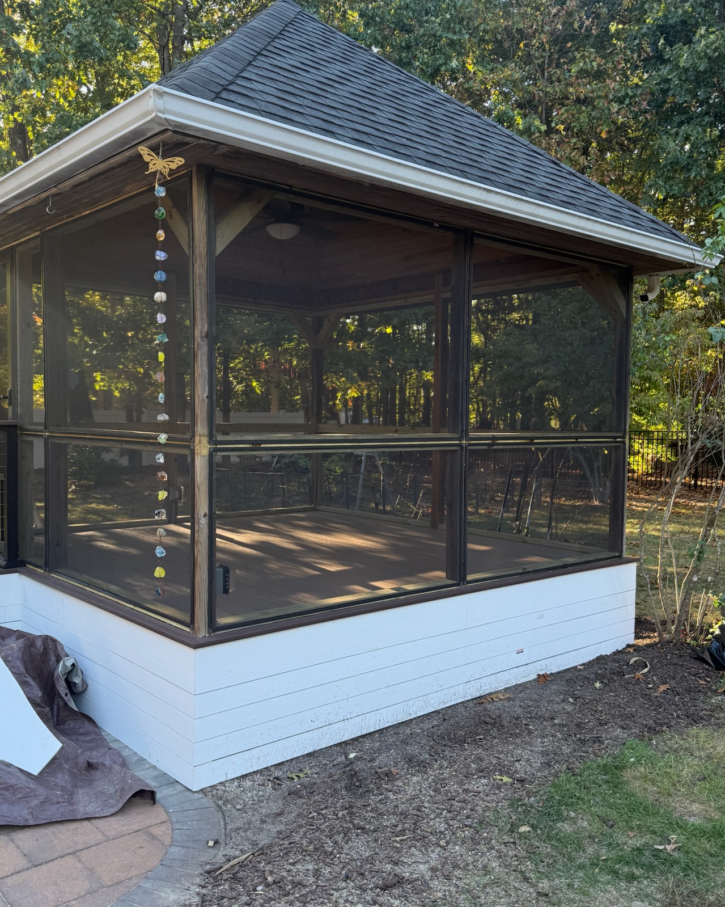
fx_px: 805
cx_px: 327
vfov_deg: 58.8
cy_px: 453
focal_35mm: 30
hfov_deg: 48.4
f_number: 1.78
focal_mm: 6.76
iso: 100
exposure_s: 1/207
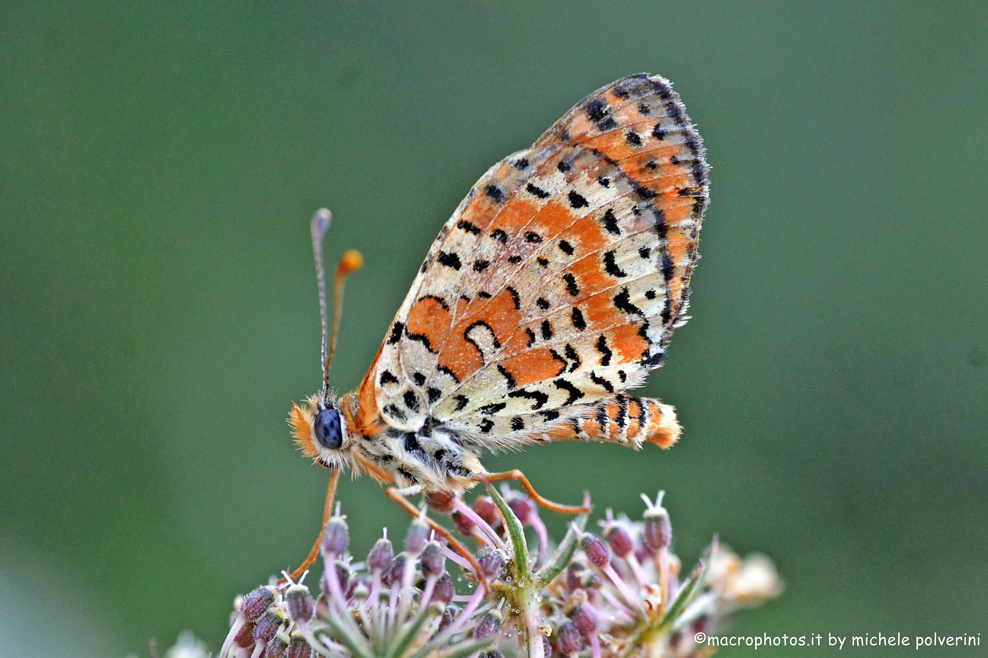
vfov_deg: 10.2
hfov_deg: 15.2
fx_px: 3704
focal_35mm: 135
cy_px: 329
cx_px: 494
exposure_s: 1/320
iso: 3200
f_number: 10
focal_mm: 90
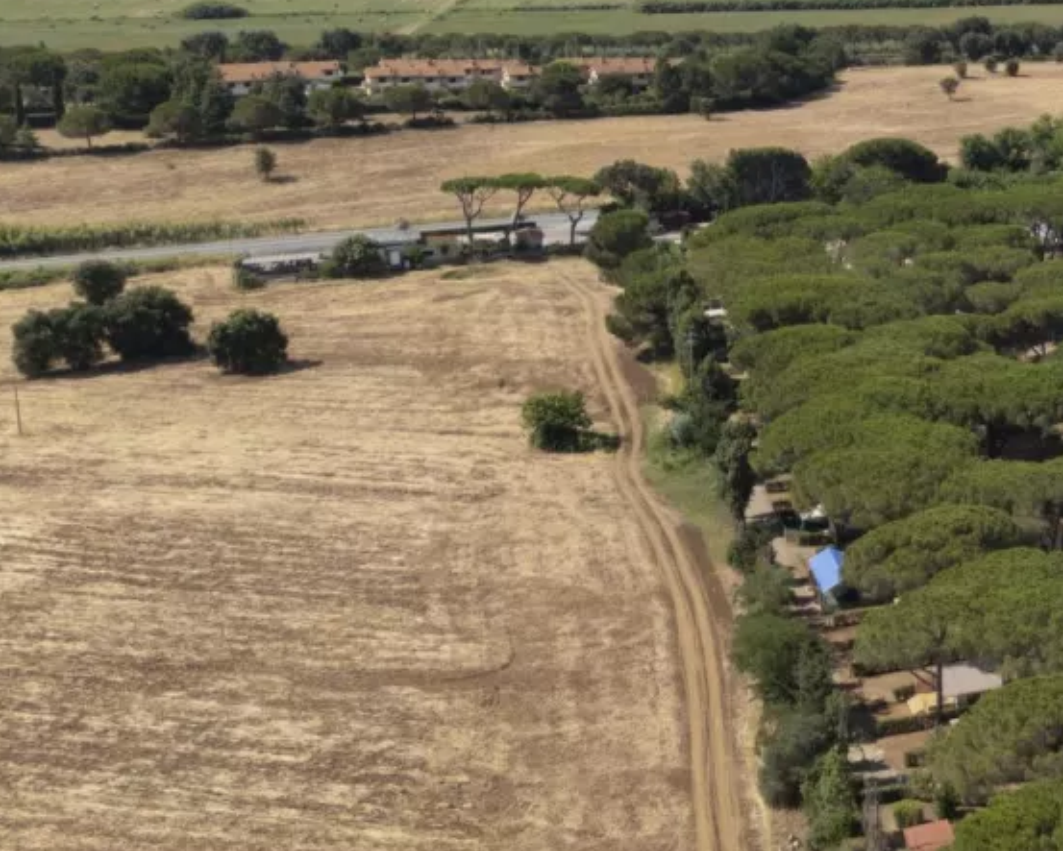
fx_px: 2140
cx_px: 1407
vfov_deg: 22.3
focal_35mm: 68
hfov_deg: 24.2
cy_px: 191
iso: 110
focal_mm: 6.72
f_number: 1.7
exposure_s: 1/120
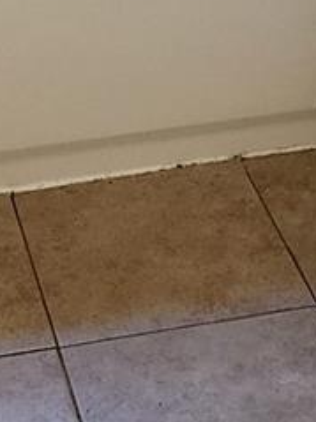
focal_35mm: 148
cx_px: 101
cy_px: -424
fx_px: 1803
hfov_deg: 10.0
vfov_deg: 11.9
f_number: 1.8
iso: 500
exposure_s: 1/120
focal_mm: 6.4
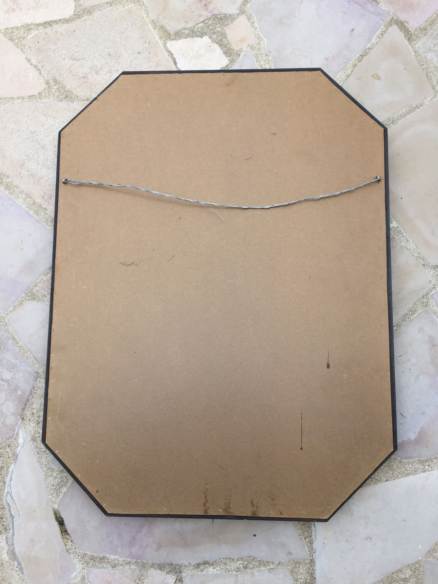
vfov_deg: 61.7
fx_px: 489
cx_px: 219
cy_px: 292
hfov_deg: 48.2
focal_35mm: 29
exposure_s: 1/421
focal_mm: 4.15
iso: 32
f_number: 2.2
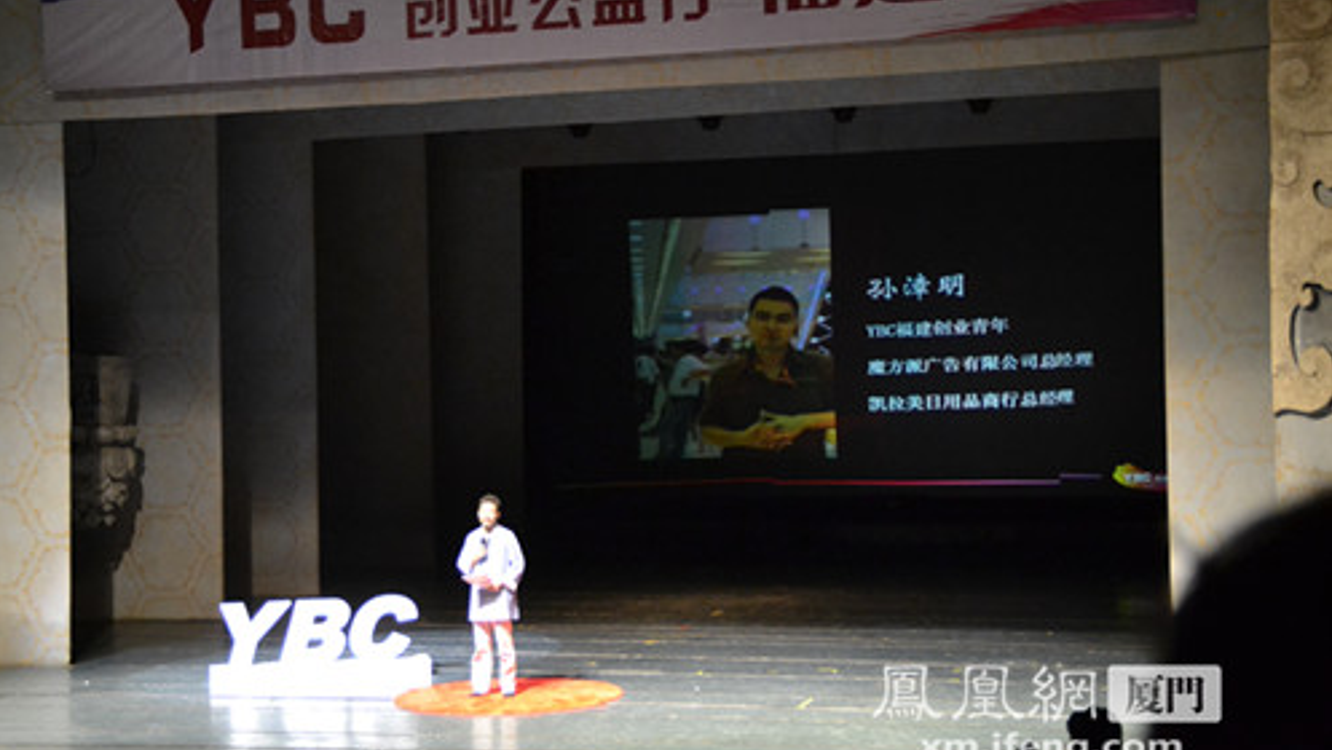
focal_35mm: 60
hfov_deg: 34.9
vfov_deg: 20.1
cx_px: 665
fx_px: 2120
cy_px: 376
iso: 3200
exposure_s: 1/20
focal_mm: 38
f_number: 4.5
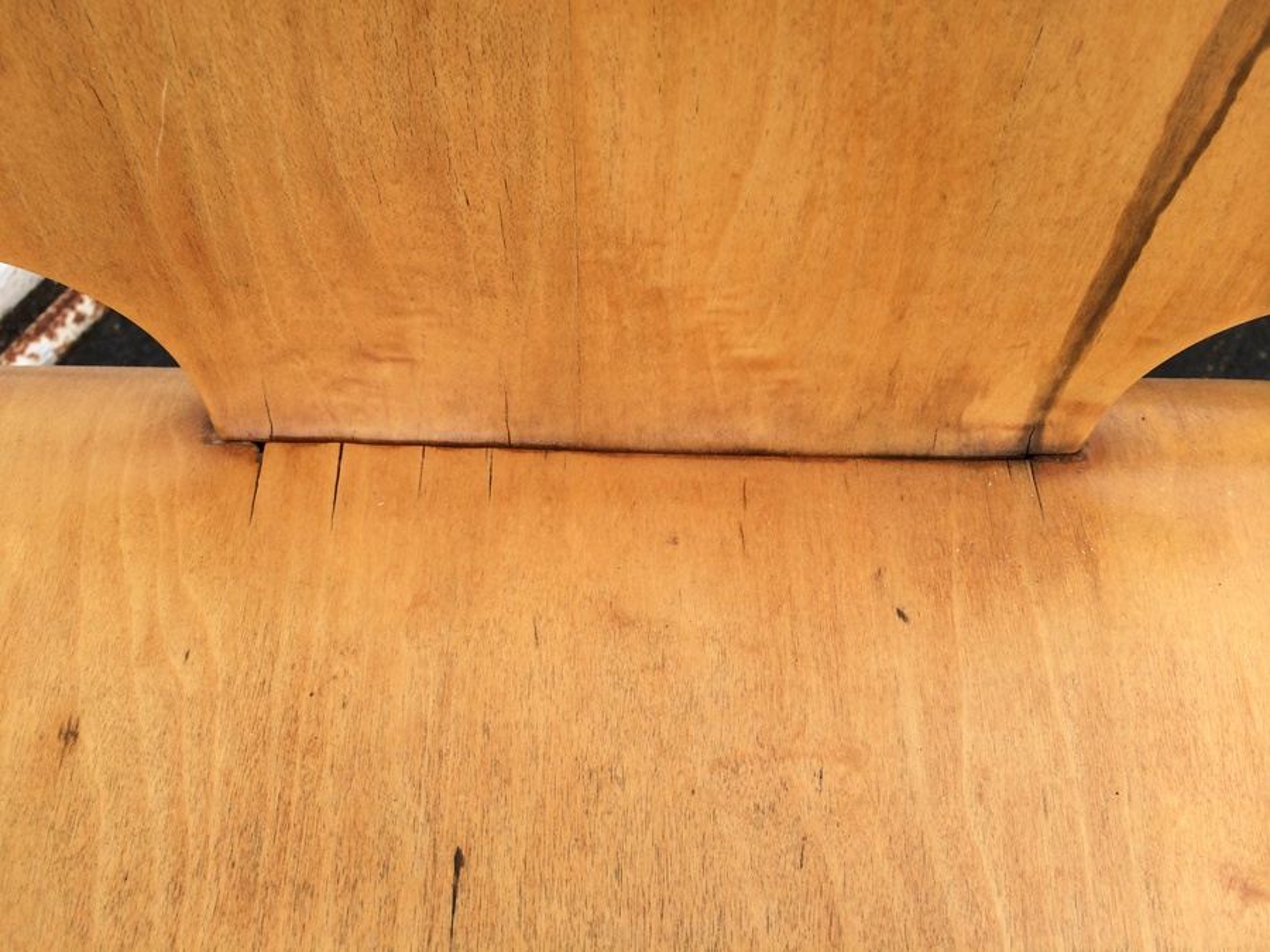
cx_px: 635
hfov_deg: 60.0
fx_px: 1101
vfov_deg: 46.8
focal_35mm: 30
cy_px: 476
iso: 32
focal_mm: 4.12
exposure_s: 1/912
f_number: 2.2
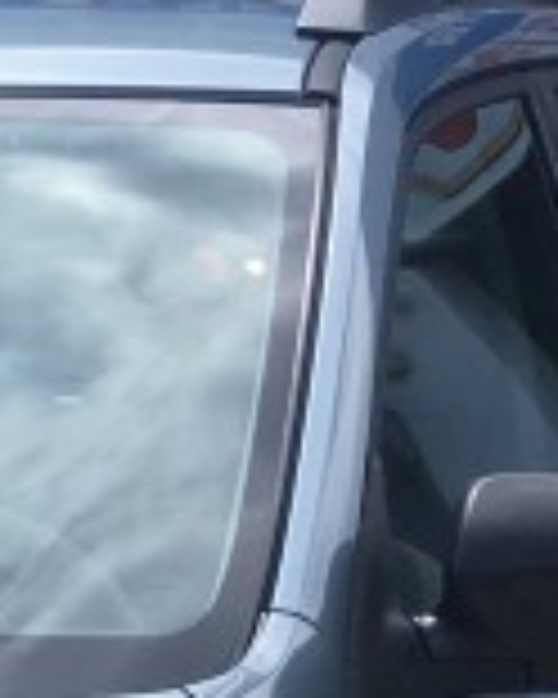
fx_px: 3860
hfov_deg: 7.7
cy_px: 1202
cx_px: -756
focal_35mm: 187
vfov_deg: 9.9
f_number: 2.2
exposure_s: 1/1282
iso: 25
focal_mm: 4.15
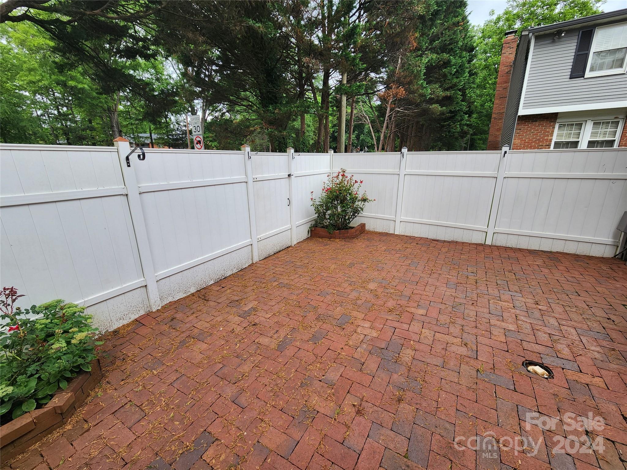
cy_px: 235
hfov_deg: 106.2
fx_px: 235
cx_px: 314
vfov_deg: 89.9
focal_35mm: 13
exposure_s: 1/571
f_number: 2.2
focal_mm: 2.2
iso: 50
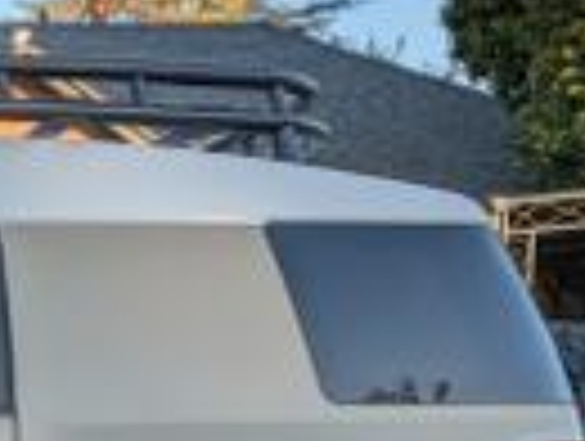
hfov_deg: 17.9
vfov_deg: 14.5
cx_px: -387
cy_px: 734
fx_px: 1575
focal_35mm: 93
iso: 18
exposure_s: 1/405
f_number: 1.68
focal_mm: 6.9
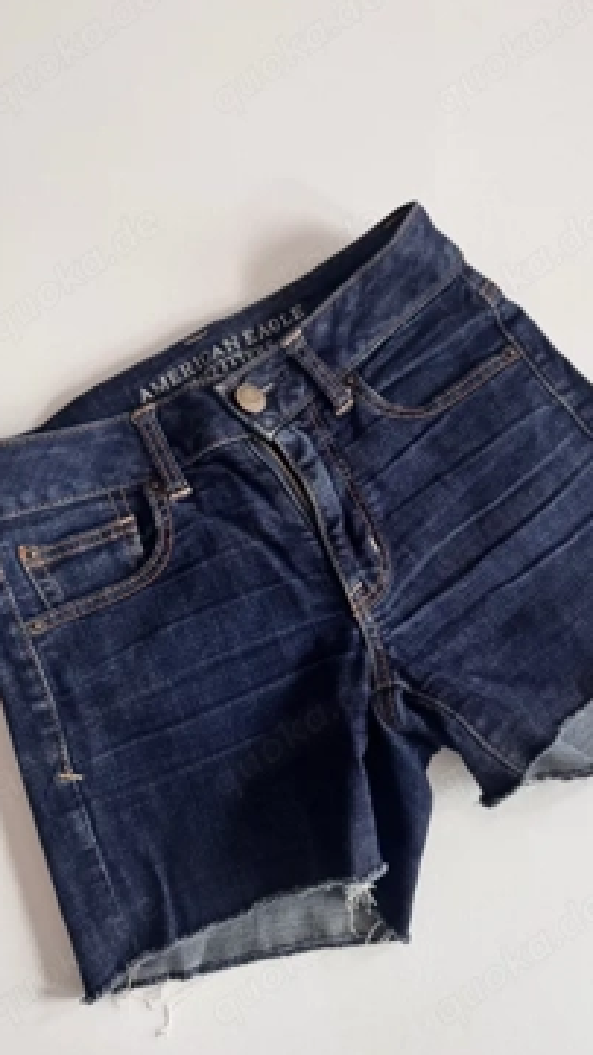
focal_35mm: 29
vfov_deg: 66.1
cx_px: 359
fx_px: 811
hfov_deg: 40.0
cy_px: 535
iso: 400
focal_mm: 6.76
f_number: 1.78
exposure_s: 1/60
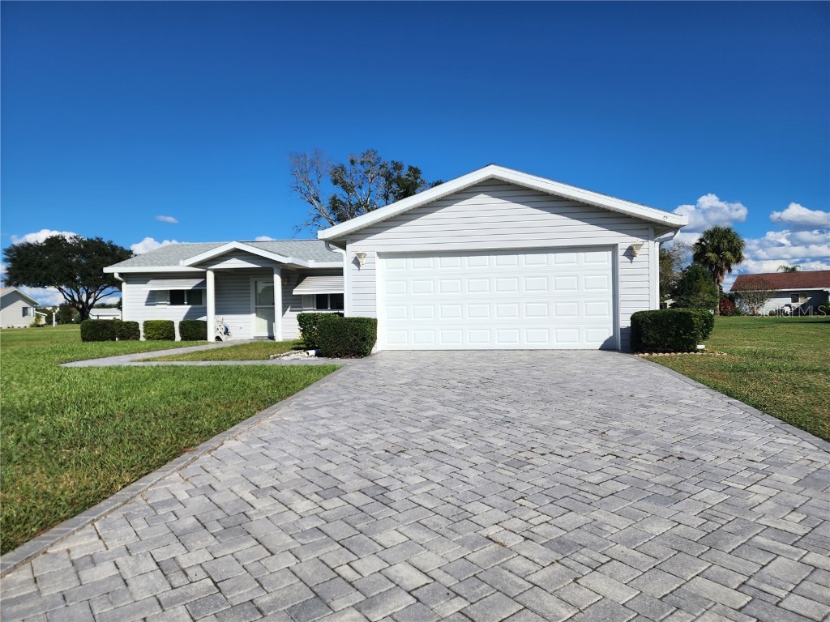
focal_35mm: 23
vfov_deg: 58.9
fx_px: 551
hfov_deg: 73.9
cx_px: 415
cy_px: 311
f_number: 1.8
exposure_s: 1/2551
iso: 12
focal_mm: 6.4
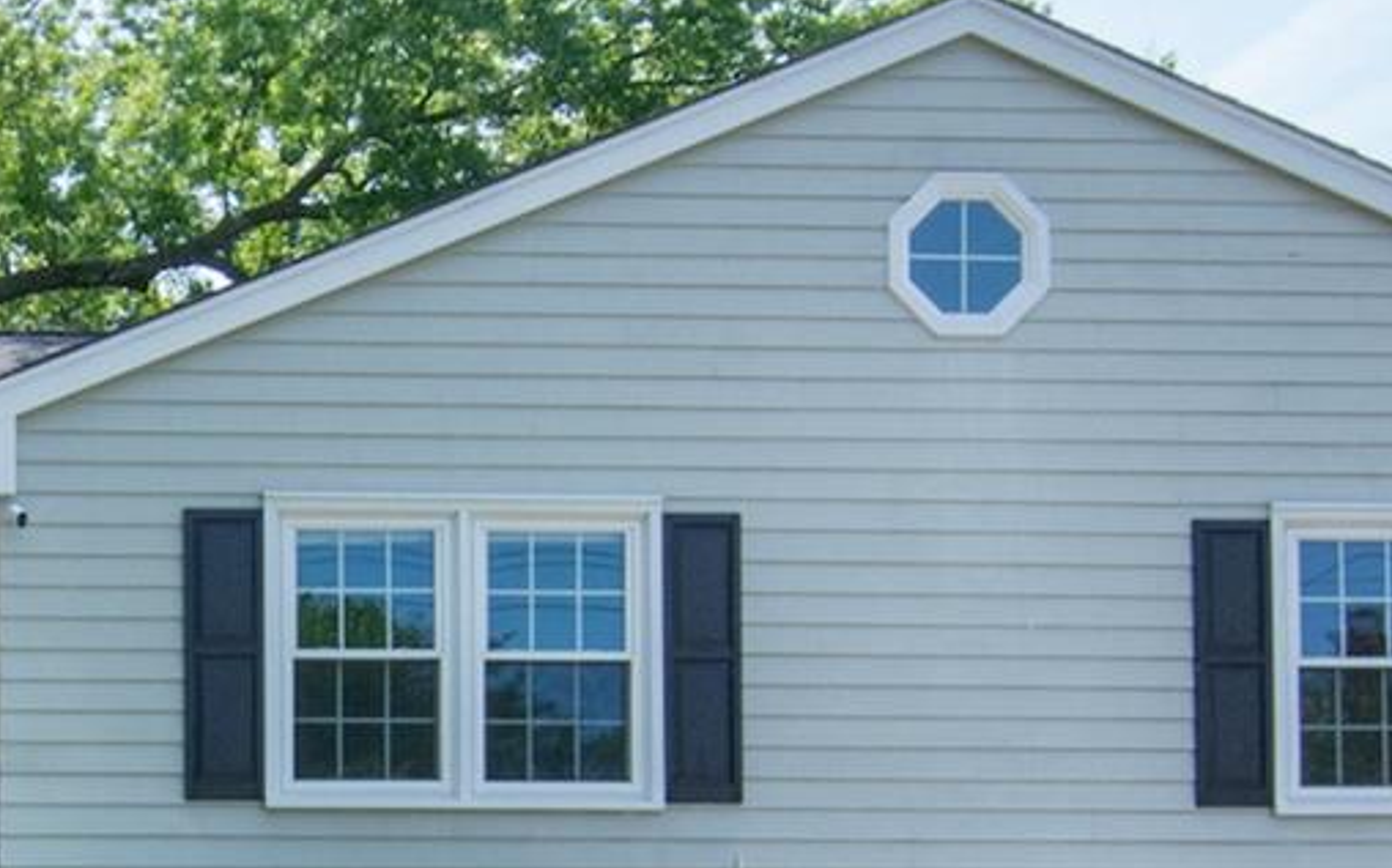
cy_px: 832
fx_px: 2806
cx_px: -5
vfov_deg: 17.3
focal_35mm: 74
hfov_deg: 26.4
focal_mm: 12
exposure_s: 1/200
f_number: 14
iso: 640
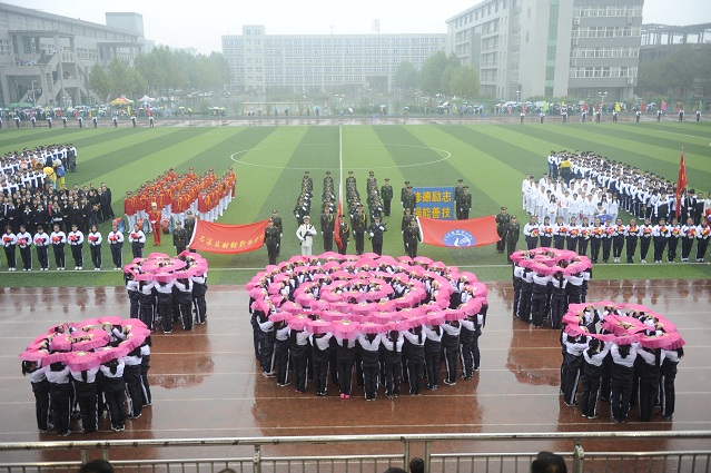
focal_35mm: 34
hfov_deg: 55.8
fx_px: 671
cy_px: 236
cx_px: 356
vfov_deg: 38.8
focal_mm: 34
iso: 250
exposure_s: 1/40
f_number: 2.8
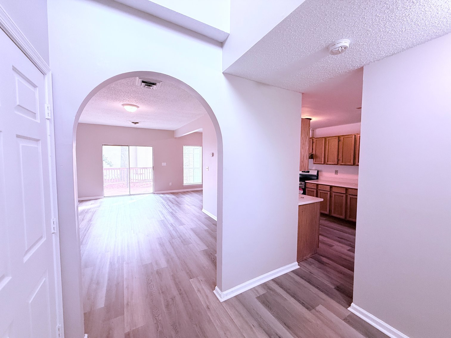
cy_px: 169
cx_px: 226
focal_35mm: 14
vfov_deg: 85.7
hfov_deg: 102.1
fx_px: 182
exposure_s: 1/120
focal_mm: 2.22
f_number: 2.2
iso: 250
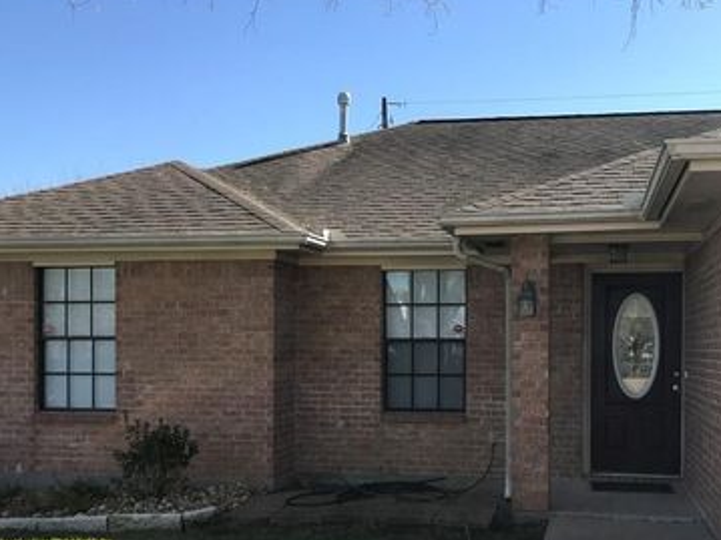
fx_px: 812
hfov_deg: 47.3
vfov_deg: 36.5
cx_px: 464
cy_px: 356
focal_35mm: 39
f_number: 1.8
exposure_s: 1/1076
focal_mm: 3.99
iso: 20
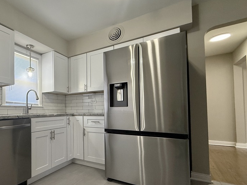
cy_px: 108
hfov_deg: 74.6
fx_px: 150
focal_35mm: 21
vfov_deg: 63.0
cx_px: 69
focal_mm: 2.22
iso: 200
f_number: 2.2
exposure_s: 1/120
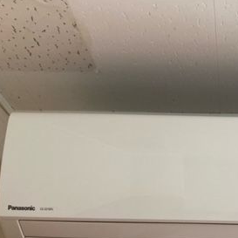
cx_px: 235
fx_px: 451
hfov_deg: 27.9
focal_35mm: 58
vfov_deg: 28.9
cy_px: 193
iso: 64
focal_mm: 3.99
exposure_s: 1/50
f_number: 1.8
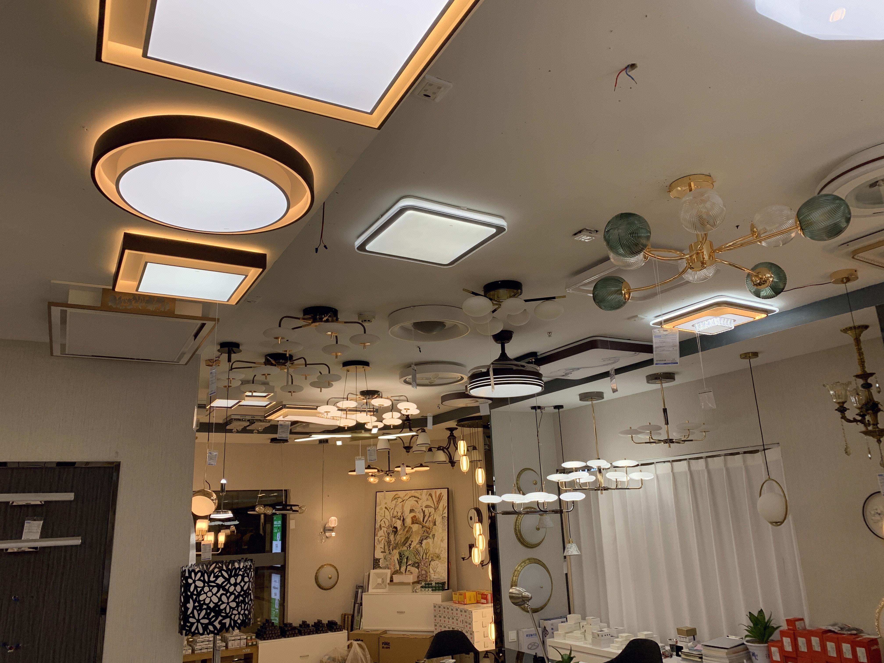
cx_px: 442
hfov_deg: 67.3
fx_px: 664
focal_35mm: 26
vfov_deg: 53.1
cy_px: 332
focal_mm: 4.25
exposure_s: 1/335
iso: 25
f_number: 1.8
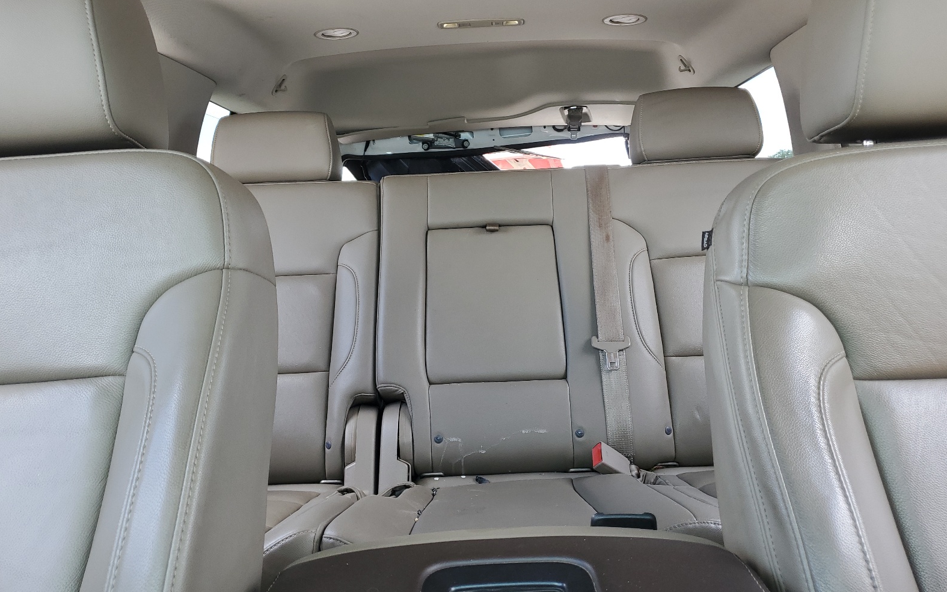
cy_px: 251
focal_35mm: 28
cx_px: 470
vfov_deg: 44.4
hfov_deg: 66.5
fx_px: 723
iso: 50
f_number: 1.5
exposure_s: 1/141
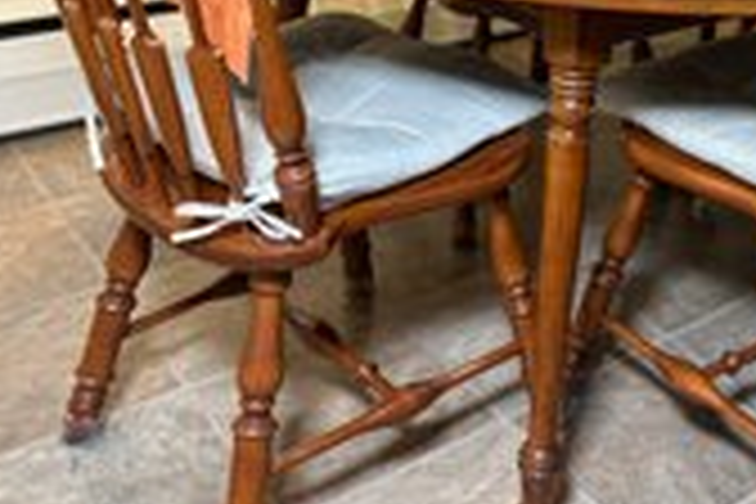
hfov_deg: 36.8
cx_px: 659
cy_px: 43
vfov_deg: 25.6
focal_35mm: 51
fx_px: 1071
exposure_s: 1/60
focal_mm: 6.86
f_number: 1.78
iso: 250
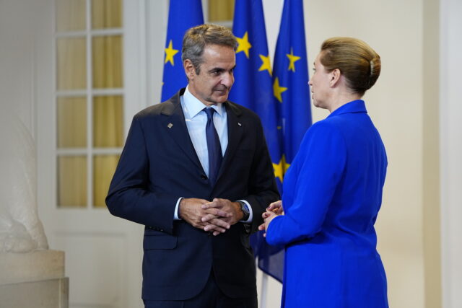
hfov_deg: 16.9
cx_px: 231
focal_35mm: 121
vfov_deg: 11.3
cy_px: 154
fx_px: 1553
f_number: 2.8
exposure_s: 1/250
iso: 1250
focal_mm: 121
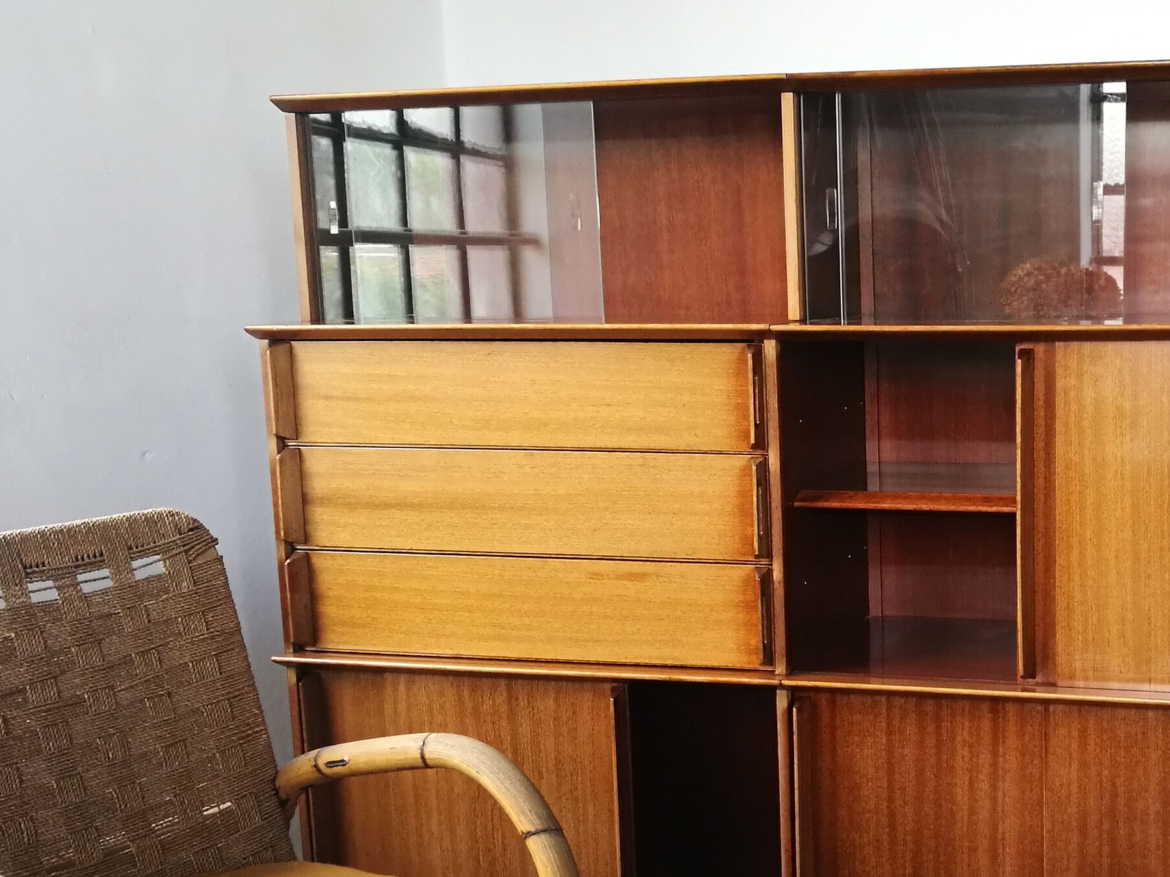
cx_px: 951
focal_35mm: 49
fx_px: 1656
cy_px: 569
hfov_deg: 37.4
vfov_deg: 29.5
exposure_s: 1/50
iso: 160
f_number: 2.2
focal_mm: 4.5
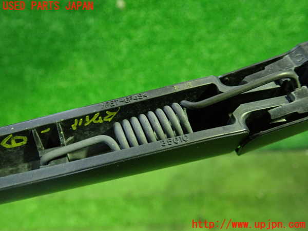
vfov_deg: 46.8
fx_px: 267
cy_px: 116
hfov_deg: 60.0
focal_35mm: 30
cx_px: 154
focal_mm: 5.4
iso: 800
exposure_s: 1/25
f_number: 2.3
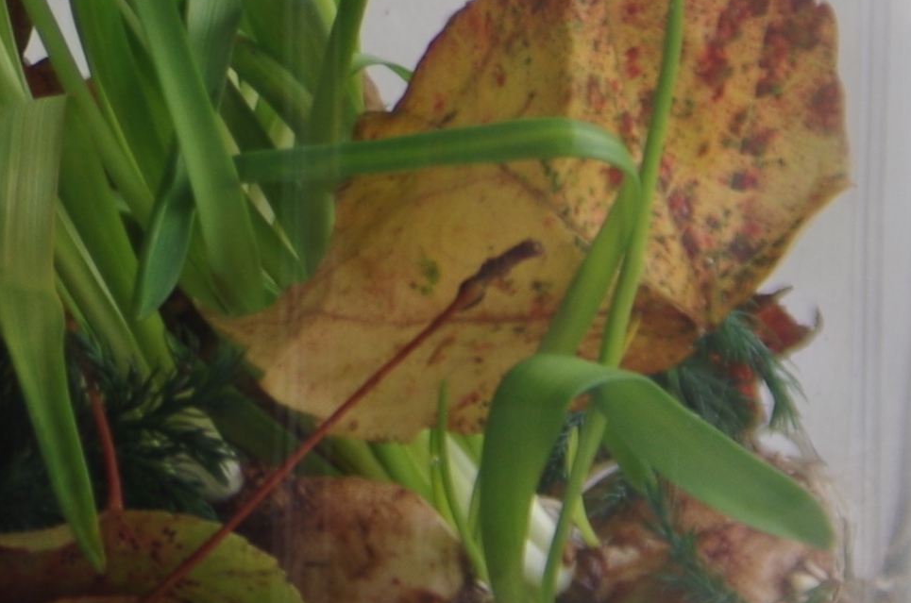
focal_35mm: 383
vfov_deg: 3.6
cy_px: -315
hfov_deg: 5.4
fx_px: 9671
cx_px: -2
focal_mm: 50
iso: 100
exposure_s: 1/80
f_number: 4
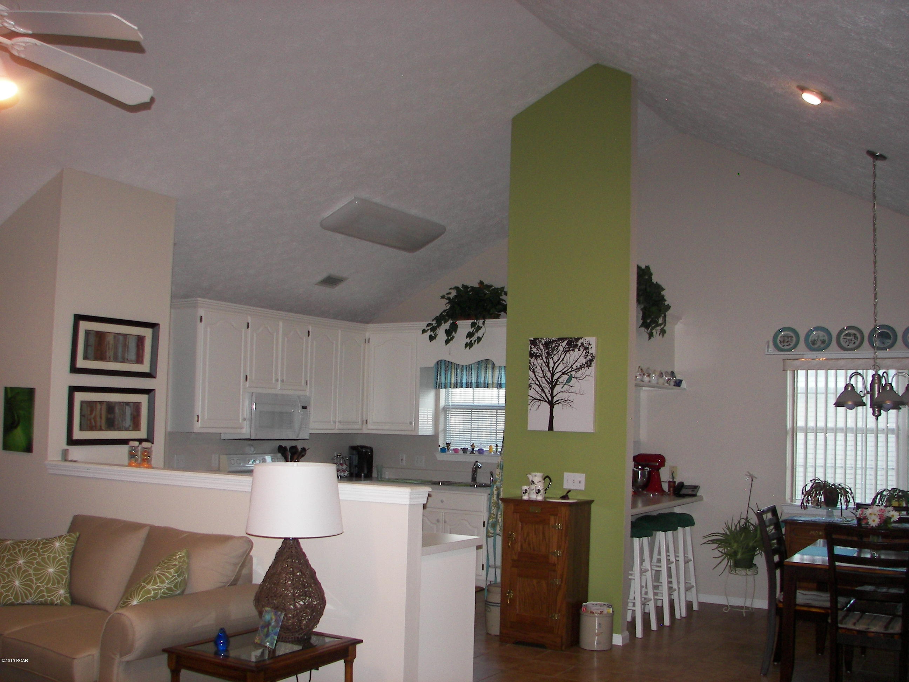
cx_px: 454
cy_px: 341
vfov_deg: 39.7
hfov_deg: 51.4
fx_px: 945
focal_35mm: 36
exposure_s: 1/30
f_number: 2.8
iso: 100
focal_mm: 6
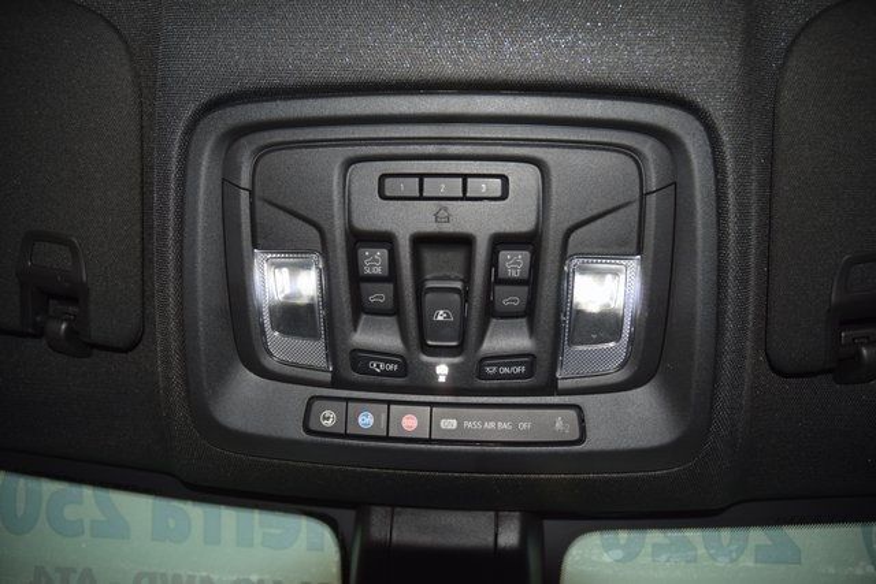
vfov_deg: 48.0
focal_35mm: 27
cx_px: 438
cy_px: 292
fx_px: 657
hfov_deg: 67.4
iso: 500
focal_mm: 18
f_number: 3.5
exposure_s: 1/50
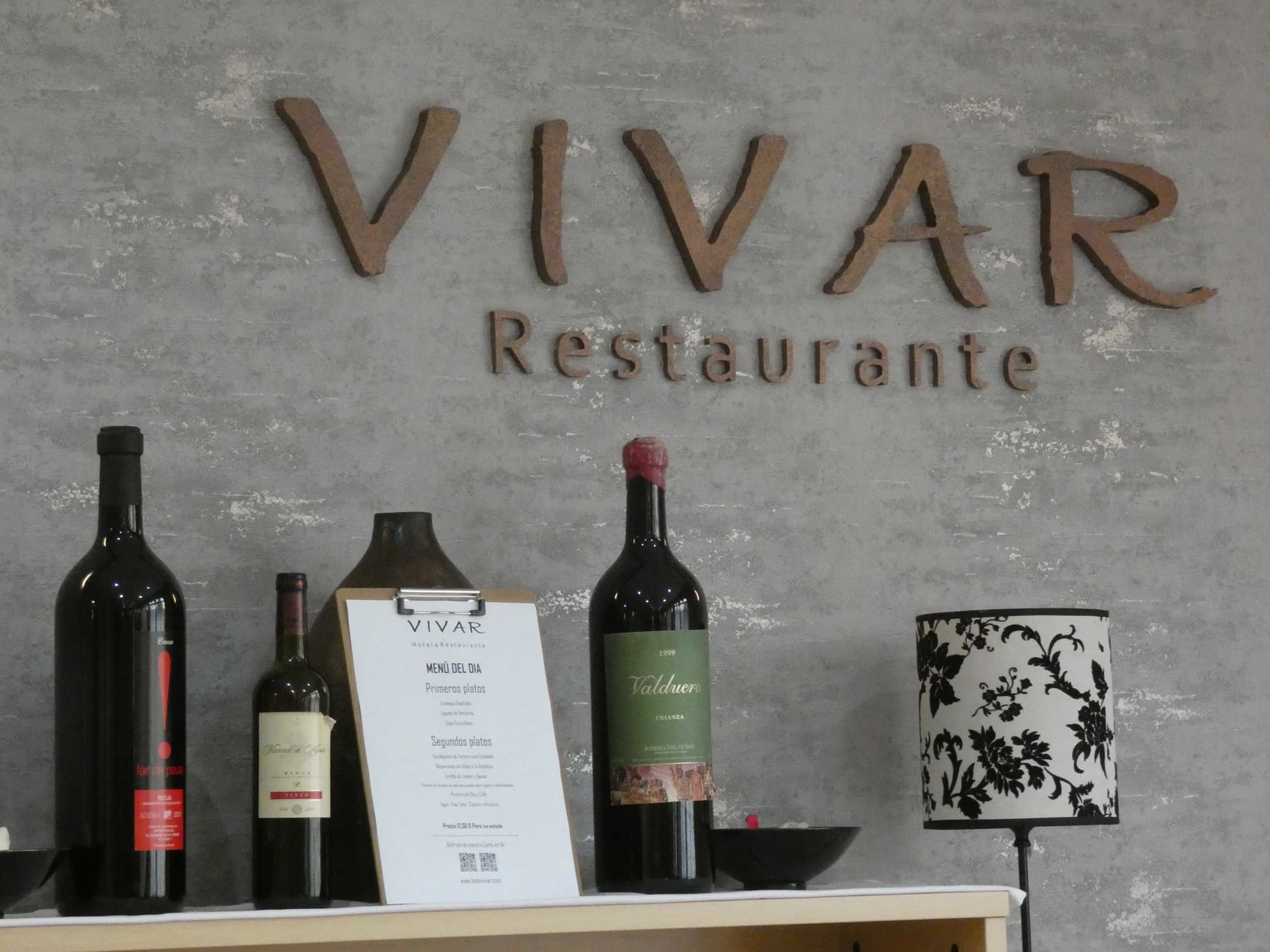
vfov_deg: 11.6
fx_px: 4696
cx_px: 635
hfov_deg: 15.4
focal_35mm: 128
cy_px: 476
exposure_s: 1/50
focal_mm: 22.9
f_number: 5.2
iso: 1600
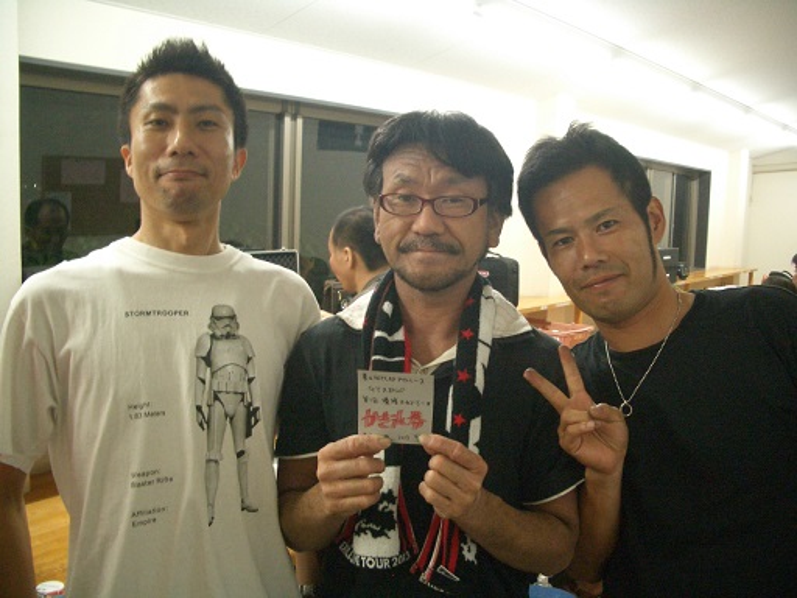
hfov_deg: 52.6
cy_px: 299
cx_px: 398
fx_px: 806
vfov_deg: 40.7
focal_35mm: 35
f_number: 2.6
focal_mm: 5.8
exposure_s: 1/30
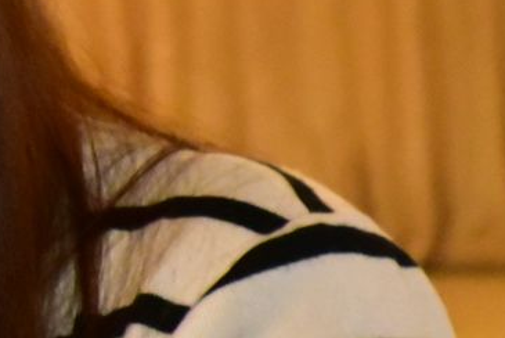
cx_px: 1291
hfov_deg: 6.0
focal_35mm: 329
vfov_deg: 4.2
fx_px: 4619
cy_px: 474
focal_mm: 48
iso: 8000
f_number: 6.3
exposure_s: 1/100
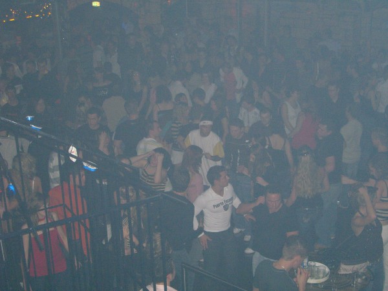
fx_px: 639
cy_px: 146
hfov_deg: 33.8
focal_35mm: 57
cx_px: 194
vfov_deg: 25.7
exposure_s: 1/60
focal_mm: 11.8
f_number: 3.6
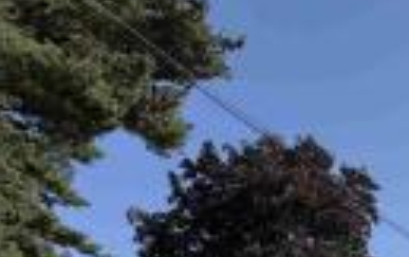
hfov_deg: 30.2
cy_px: 444
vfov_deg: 20.8
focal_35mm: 46
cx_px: 577
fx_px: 513
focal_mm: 2.22
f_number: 2.2
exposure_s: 1/770
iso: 25
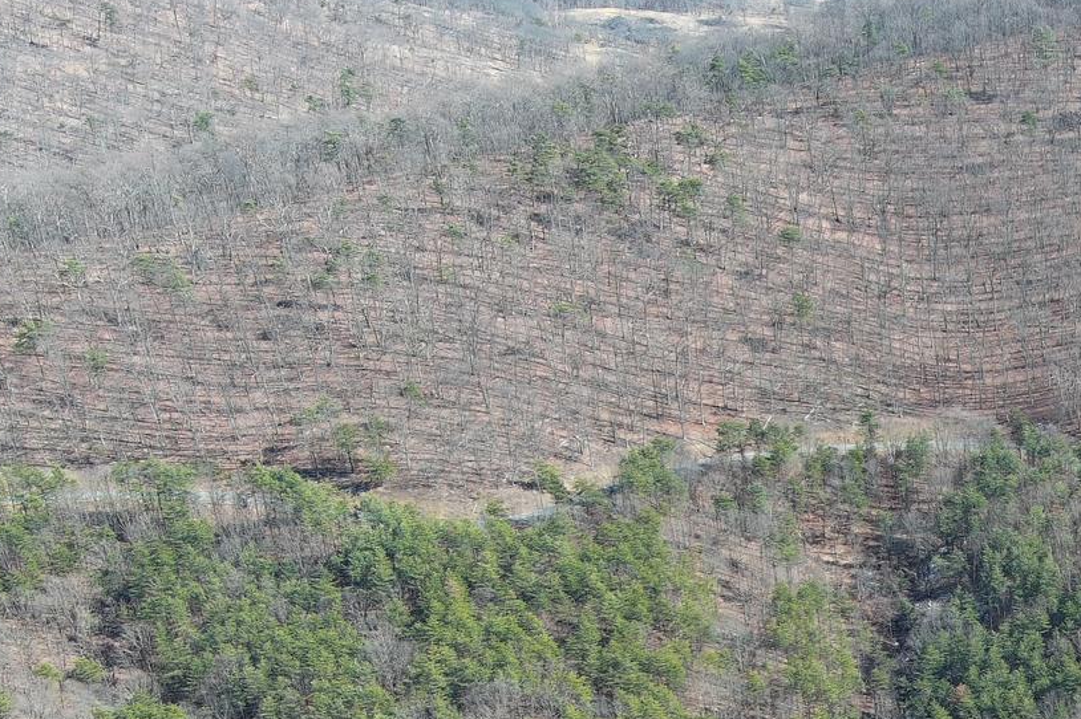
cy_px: 697
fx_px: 2191
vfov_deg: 18.2
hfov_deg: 25.1
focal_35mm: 73
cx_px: 1276
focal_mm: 10.57
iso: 100
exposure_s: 1/409
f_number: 2.8
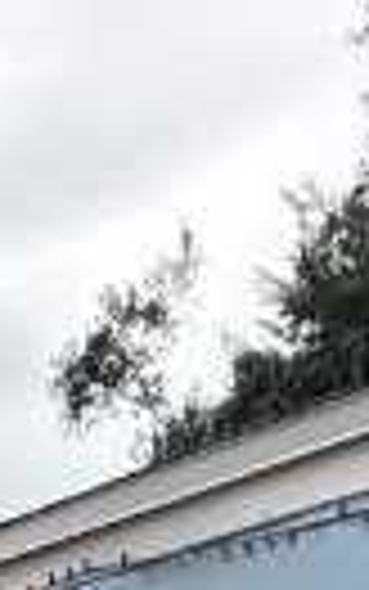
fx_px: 1864
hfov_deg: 11.0
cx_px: -117
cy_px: 1540
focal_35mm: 116
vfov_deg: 12.5
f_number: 2.2
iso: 64
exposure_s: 1/502
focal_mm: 2.22
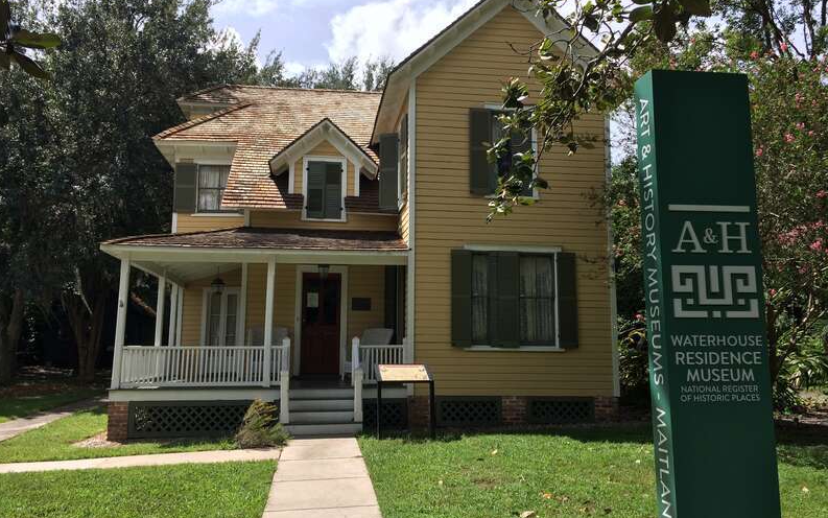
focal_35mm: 31
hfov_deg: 61.2
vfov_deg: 40.6
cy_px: 252
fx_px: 700
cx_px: 411
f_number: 2.2
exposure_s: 1/1786
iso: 32
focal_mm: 4.15
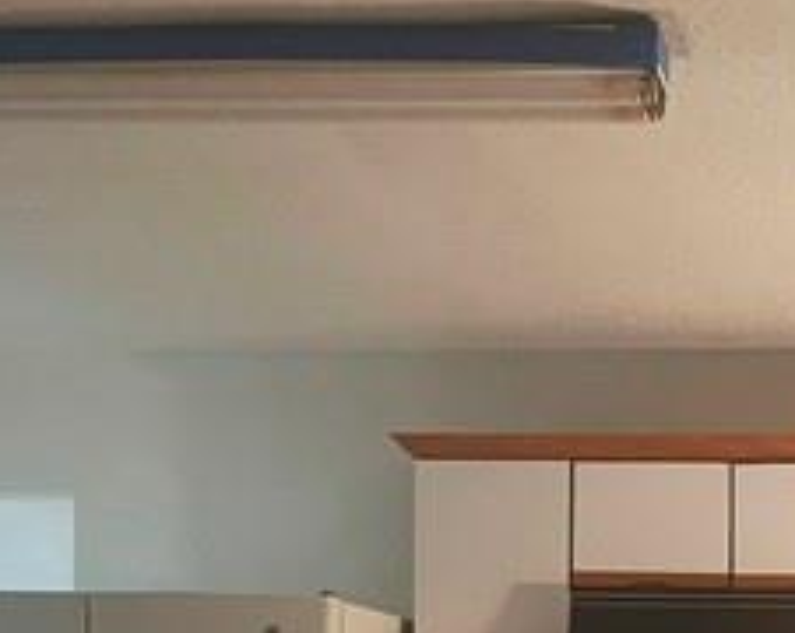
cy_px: 784
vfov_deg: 19.8
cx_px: 721
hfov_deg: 25.6
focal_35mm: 72
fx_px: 1691
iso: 640
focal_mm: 4.2
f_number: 1.6
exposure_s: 1/40
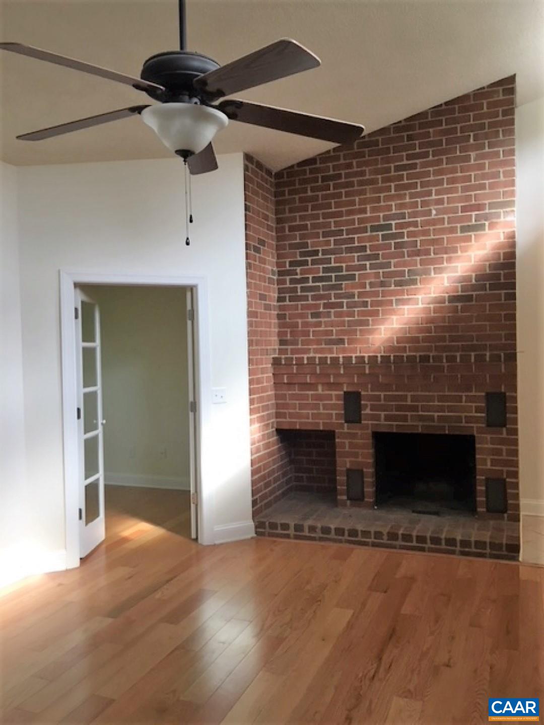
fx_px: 608
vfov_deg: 61.7
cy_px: 362
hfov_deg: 48.2
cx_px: 272
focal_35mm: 29
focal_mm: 4.15
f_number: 2.2
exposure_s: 1/30
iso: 50
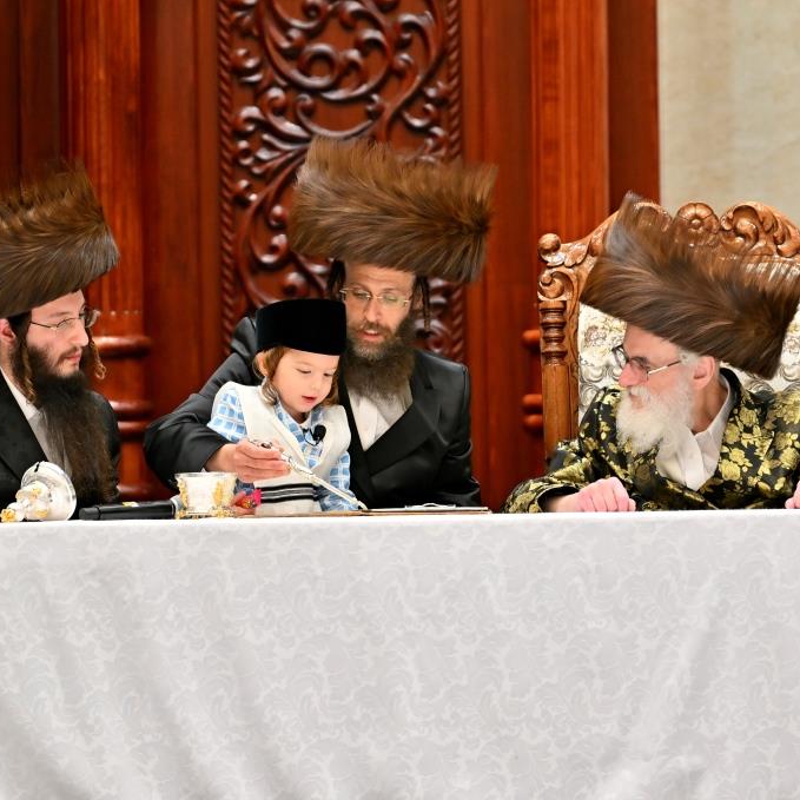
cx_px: 386
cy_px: 401
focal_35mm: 346
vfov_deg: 5.1
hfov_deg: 5.1
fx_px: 9047
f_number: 2.8
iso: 250
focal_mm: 180
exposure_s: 1/320
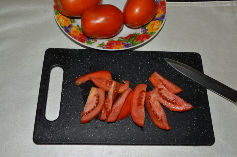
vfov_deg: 34.1
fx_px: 256
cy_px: 78
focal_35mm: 39
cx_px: 118
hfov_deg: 49.6
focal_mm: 26
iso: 100
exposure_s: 1/60
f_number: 8
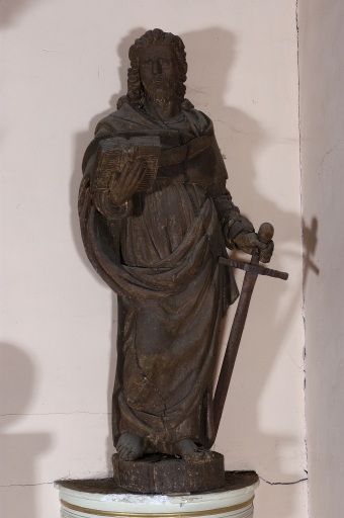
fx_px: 1078
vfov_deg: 27.0
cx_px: 172
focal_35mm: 75
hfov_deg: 18.1
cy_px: 259
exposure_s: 1/60
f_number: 13
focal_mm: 50
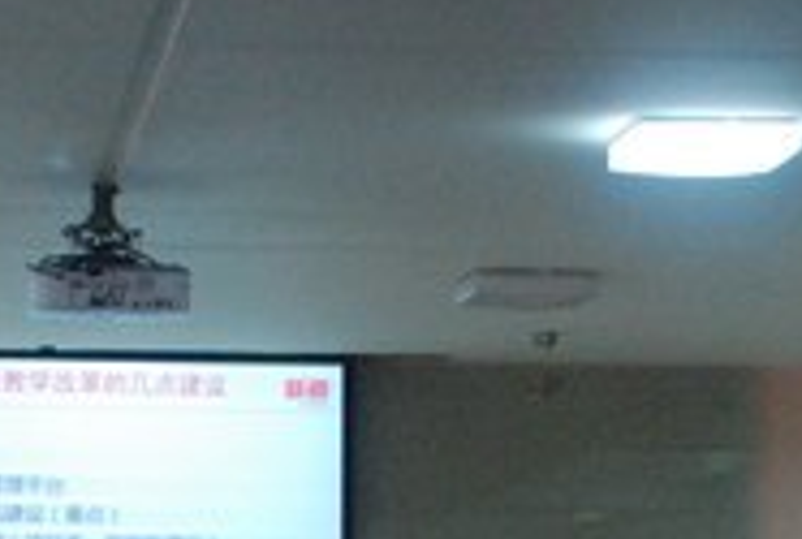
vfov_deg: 6.8
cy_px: 908
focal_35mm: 200
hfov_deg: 10.2
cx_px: 298
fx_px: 4470
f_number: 5.6
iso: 1600
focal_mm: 31
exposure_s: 1/60
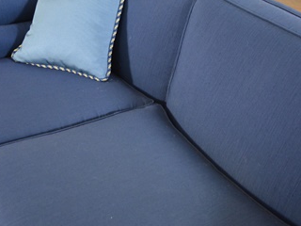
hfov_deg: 35.5
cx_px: 148
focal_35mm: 54
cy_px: 90
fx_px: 470
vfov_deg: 27.0
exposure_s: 1/30
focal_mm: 20
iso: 1800
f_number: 3.8
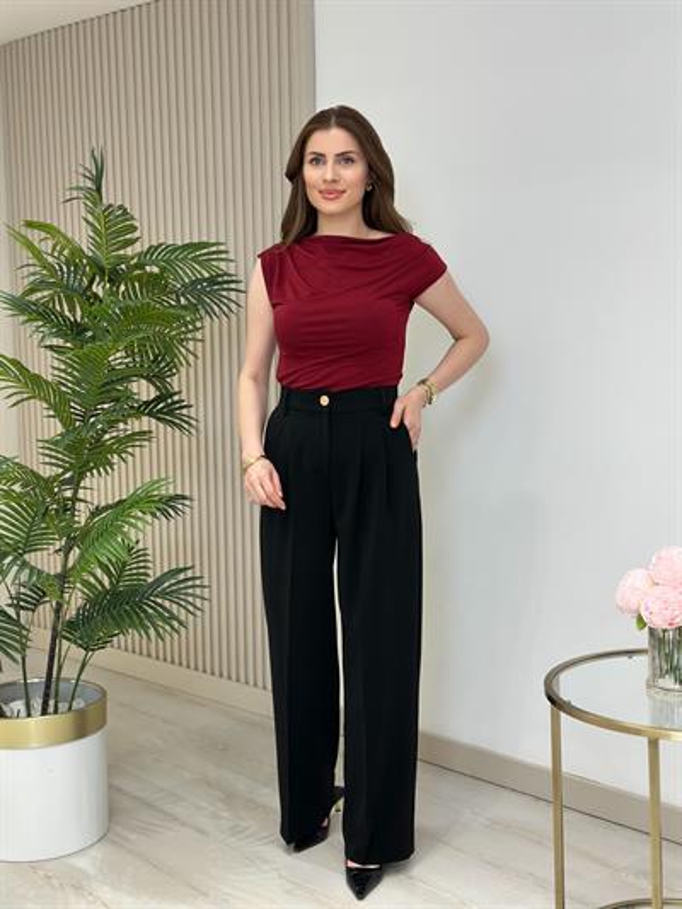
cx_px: 341
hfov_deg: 30.3
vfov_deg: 39.6
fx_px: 1260
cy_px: 454
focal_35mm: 48
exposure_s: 1/141
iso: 64
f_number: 1.78
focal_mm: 6.86
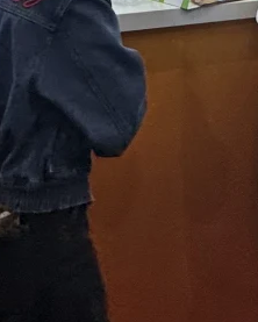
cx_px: 301
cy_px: -315
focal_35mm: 71
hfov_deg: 20.3
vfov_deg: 18.3
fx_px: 677
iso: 80
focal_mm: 2.22
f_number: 2.2
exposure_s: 1/100
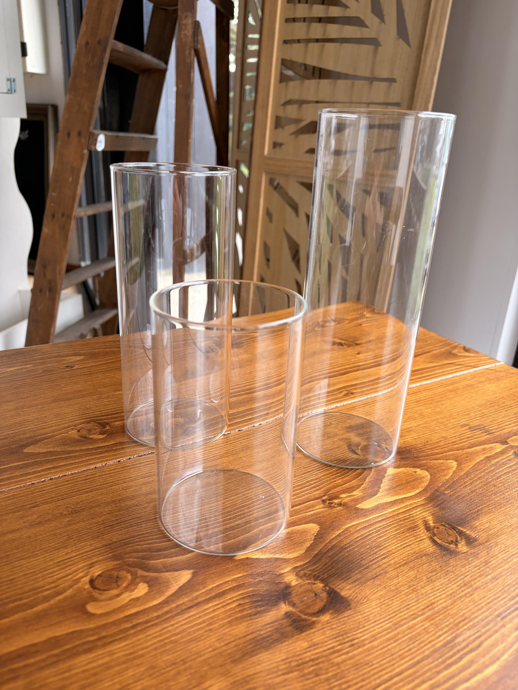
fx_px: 519
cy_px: 345
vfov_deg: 67.3
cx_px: 259
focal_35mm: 26
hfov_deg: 53.1
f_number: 1.6
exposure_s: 1/121
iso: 50
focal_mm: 5.96
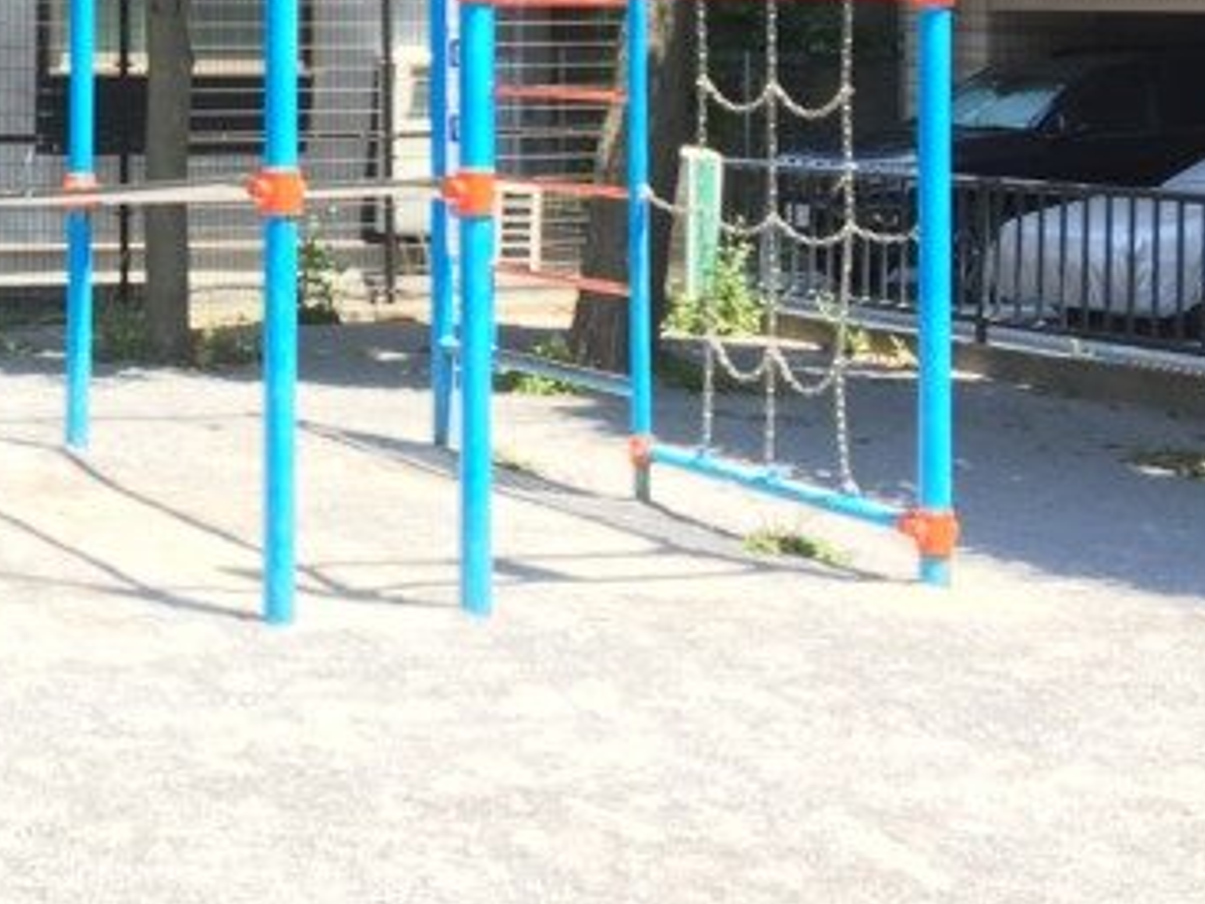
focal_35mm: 87
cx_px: -106
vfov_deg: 16.5
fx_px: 3030
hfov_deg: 21.4
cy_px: -81
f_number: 2.2
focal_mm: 4.15
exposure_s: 1/262
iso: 25
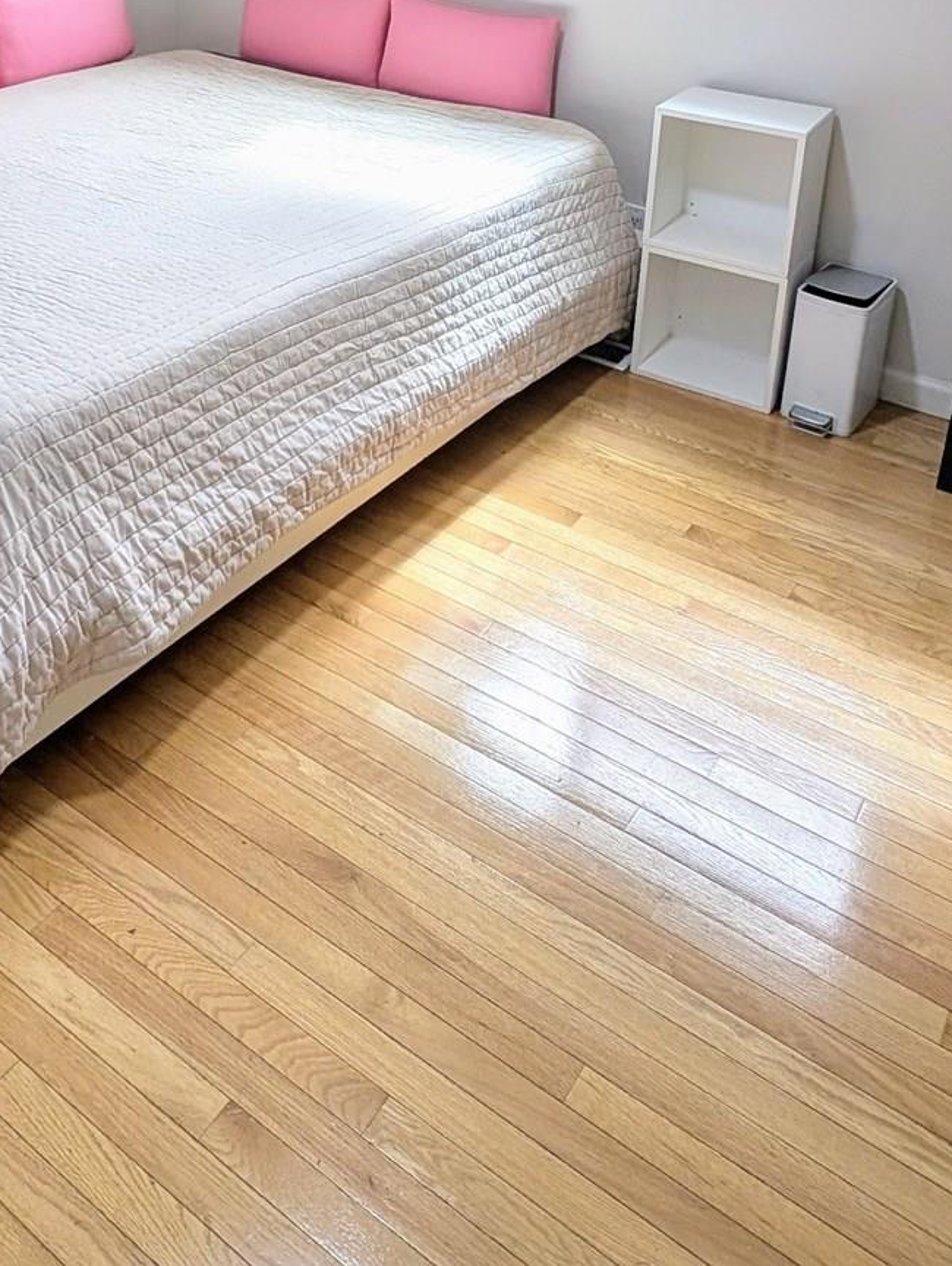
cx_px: 341
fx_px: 1171
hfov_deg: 43.8
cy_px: 119
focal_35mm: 32
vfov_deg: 50.2
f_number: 1.95
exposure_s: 1/120
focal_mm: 2.23
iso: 50
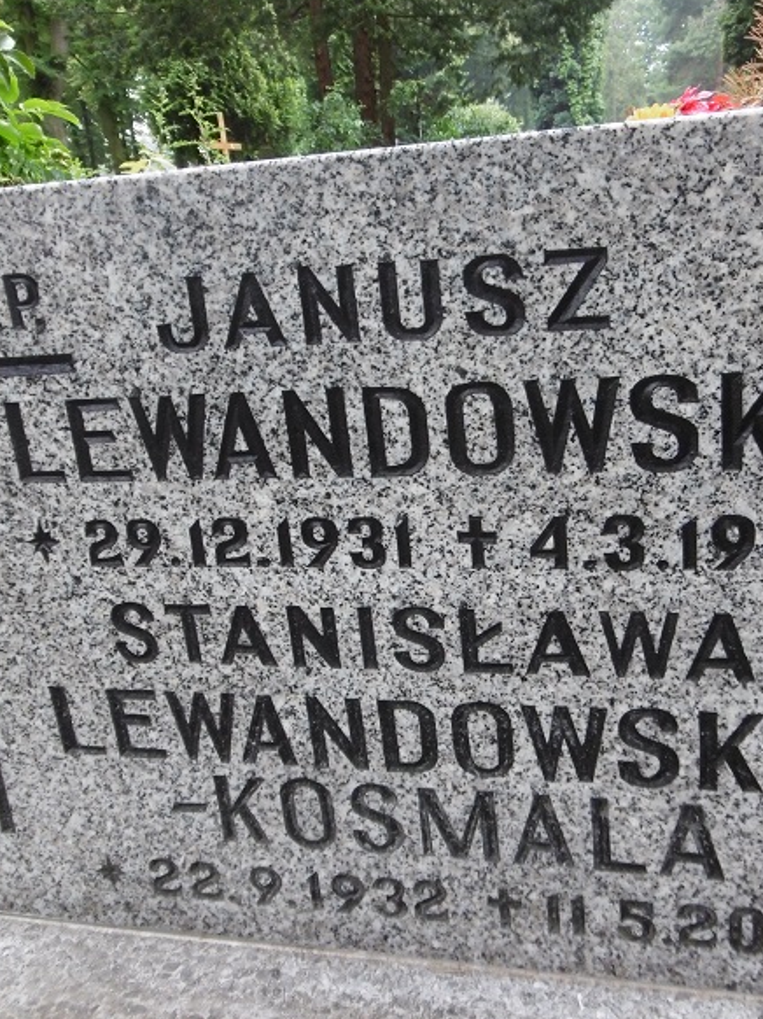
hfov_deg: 42.7
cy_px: 502
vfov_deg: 55.4
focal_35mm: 33
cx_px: 452
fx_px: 971
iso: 160
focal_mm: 4.3
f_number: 3.1
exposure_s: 1/60
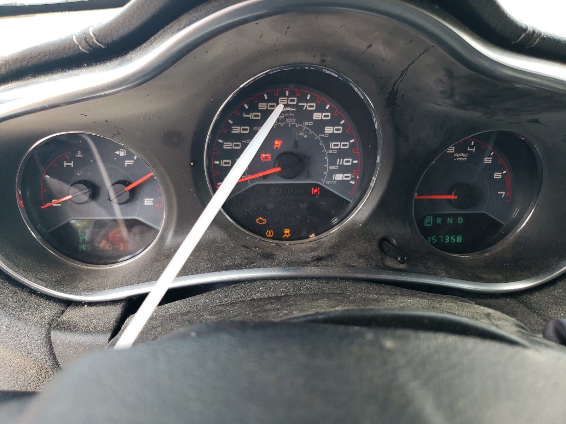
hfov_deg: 67.3
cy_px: 212
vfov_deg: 53.1
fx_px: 425
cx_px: 283
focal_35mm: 26
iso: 50
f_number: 1.5
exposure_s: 1/123
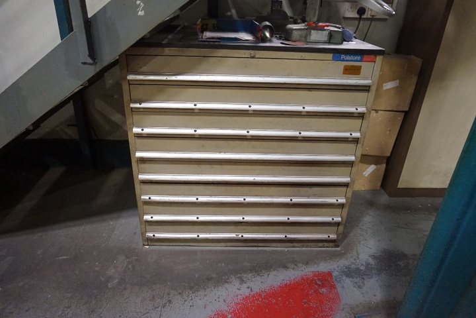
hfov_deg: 73.7
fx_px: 317
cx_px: 238
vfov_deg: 53.1
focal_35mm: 24
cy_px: 159
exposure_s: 1/160
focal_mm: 16
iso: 3200
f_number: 3.5
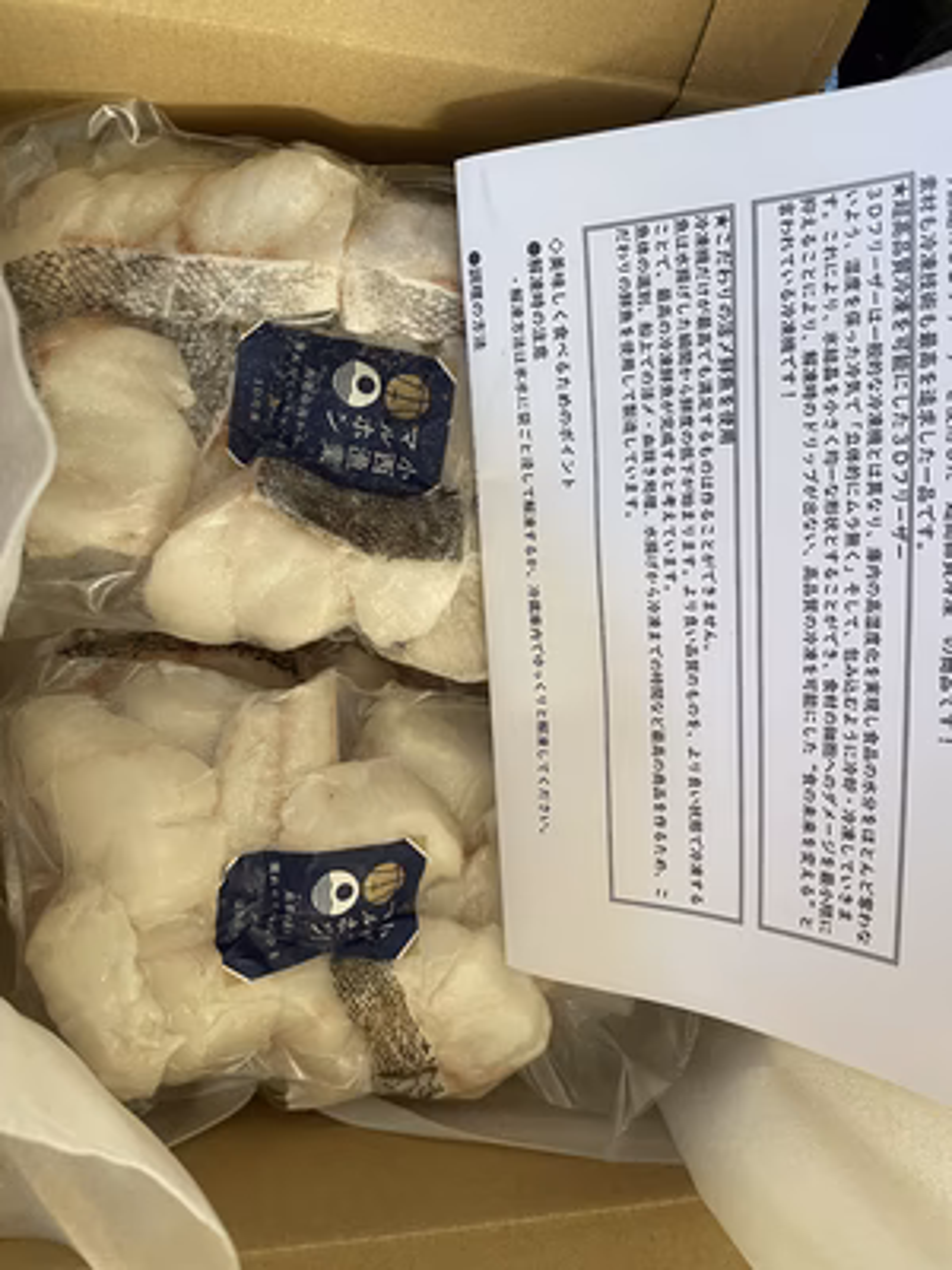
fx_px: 953
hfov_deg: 53.1
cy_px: 635
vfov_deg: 67.3
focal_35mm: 26
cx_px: 476
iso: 160
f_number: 1.6
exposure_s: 1/60
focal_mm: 4.2
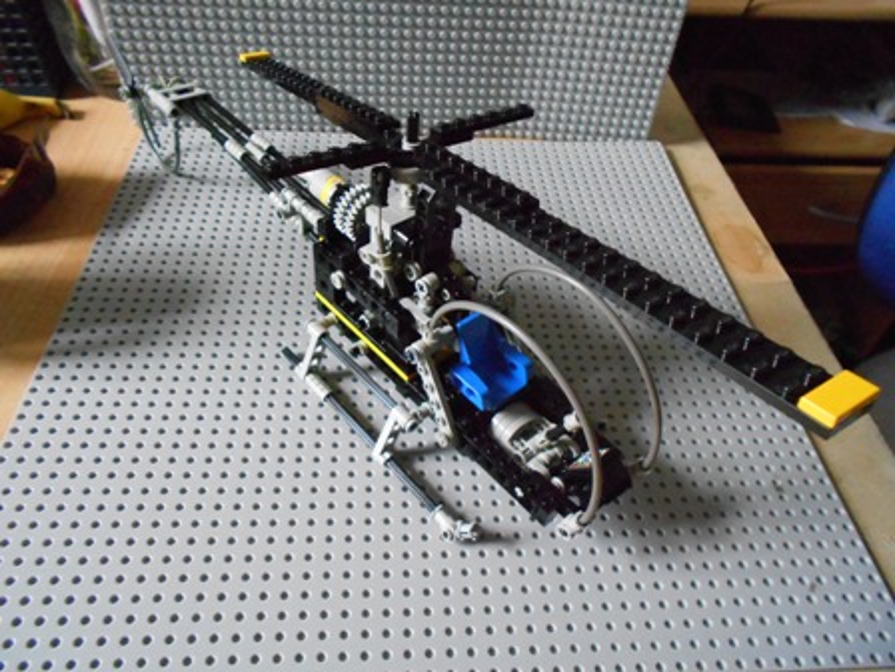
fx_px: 672
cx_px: 448
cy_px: 336
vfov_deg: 53.1
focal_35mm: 26
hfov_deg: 67.3
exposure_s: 1/25
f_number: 3.2
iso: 800
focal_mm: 4.6
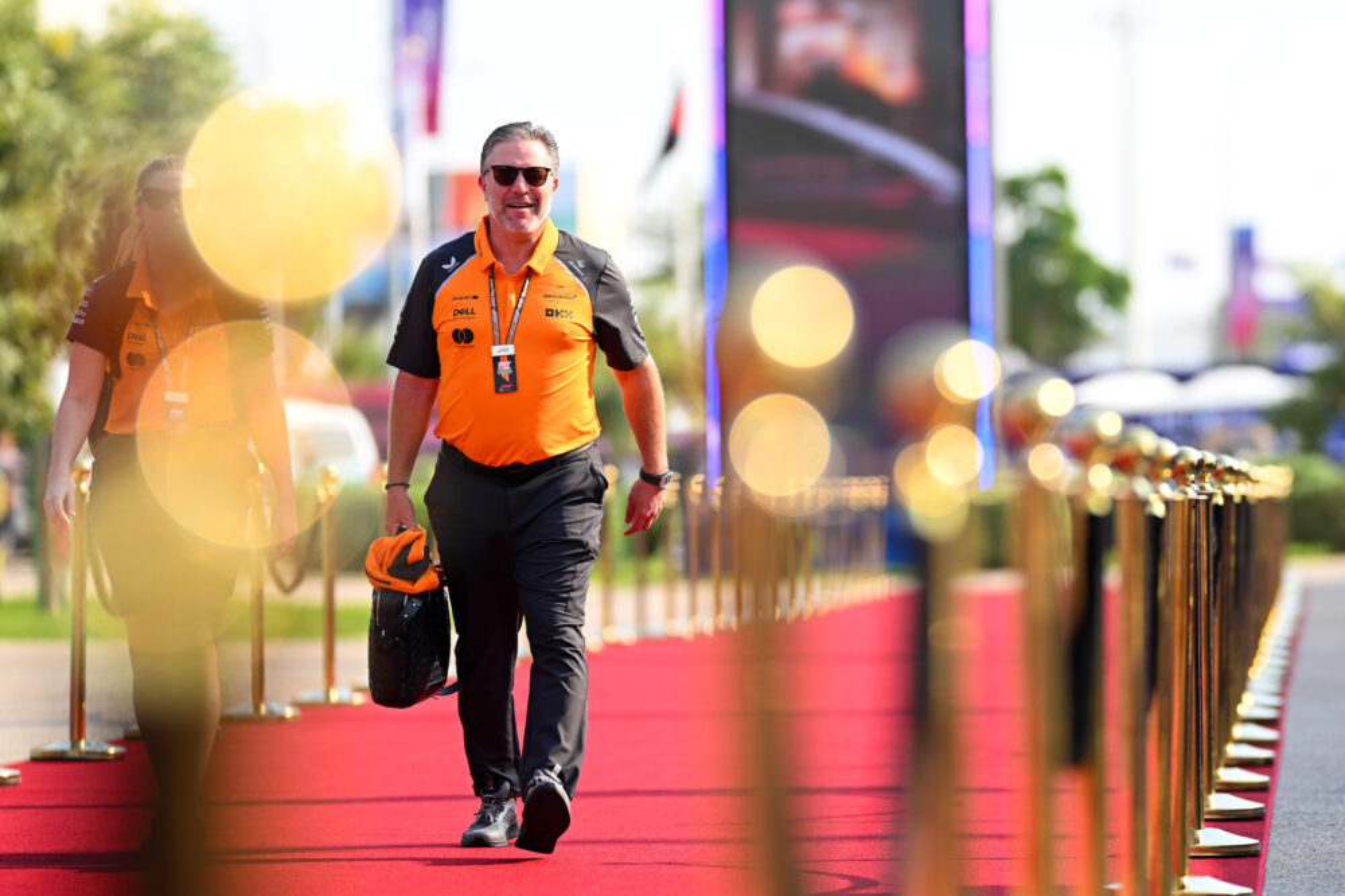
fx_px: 7544
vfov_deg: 6.8
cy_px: 448
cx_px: 672
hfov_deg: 10.2
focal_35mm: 202
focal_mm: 135
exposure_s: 1/3200
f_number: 1.8
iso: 180
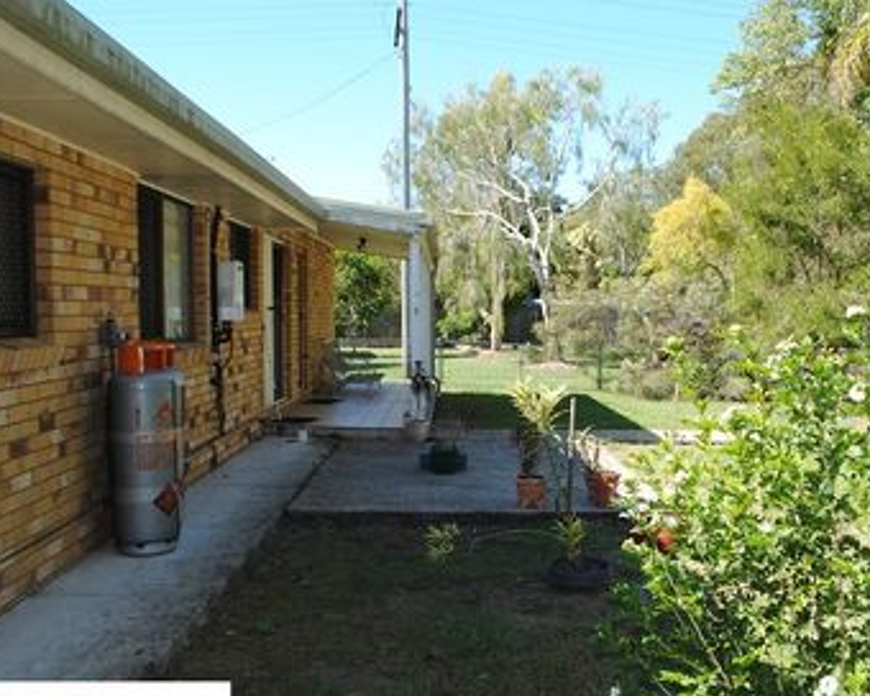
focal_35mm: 35
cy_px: 380
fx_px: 901
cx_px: 545
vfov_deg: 42.2
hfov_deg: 51.0
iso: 100
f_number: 5.6
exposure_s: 1/200
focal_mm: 18
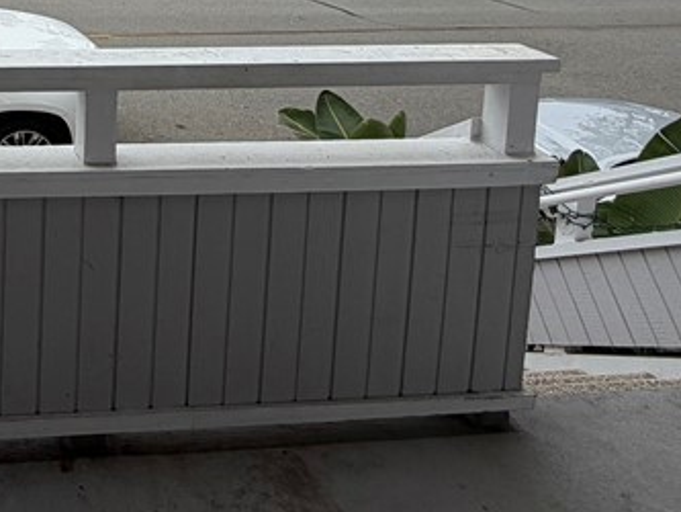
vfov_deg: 28.2
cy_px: -139
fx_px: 846
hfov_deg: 36.3
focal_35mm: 43
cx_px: -88
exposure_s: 1/888
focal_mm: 2.22
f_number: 2.2
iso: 20
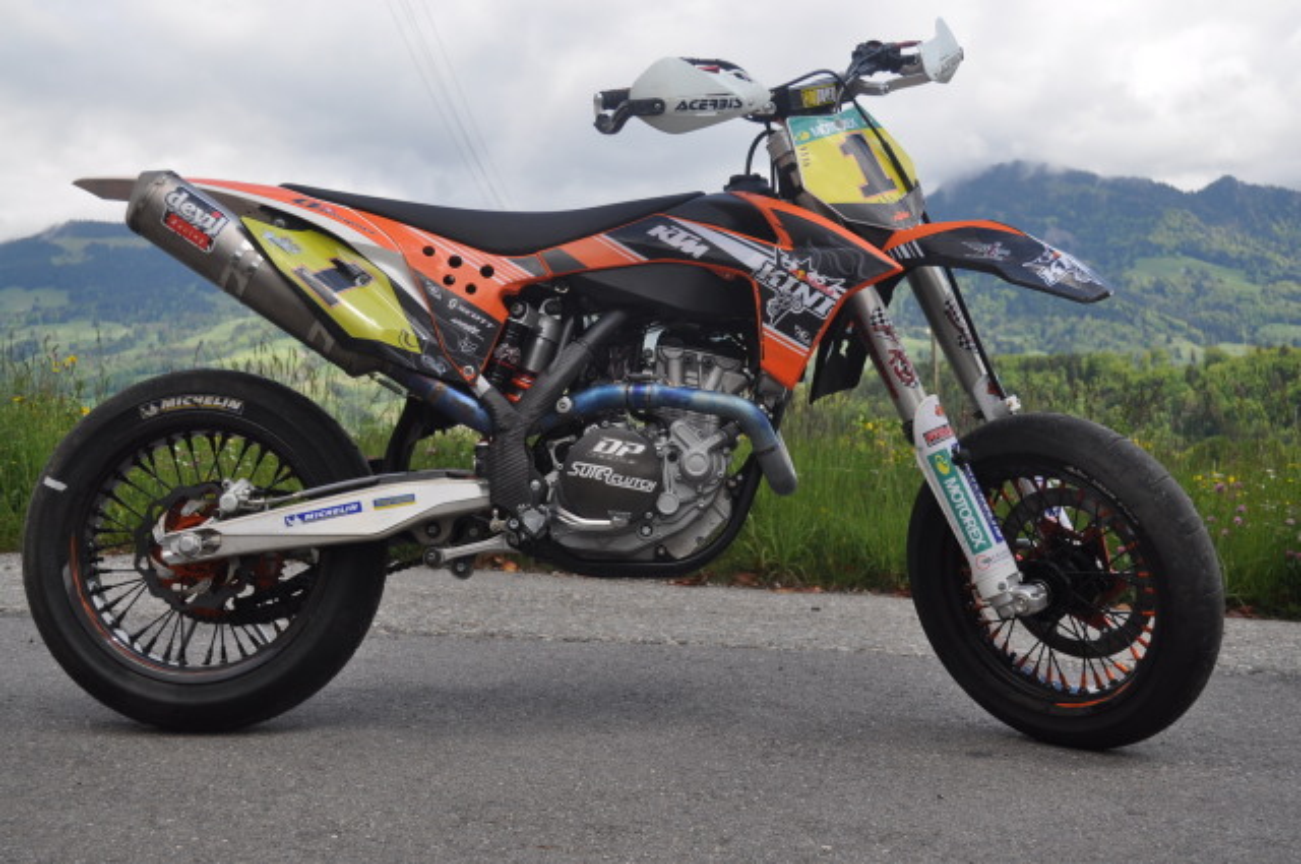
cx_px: 650
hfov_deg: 41.2
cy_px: 432
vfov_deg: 28.0
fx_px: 1732
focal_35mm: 48
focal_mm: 32
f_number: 5.6
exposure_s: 1/1600
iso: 400
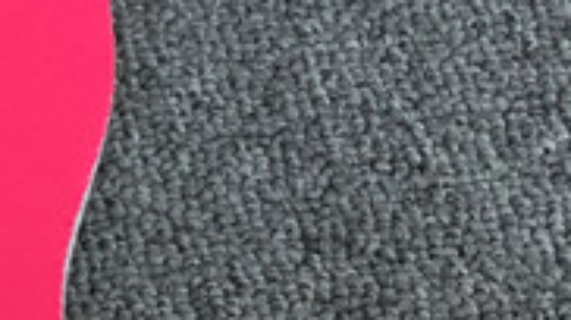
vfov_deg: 7.2
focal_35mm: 167
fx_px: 2526
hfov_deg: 12.3
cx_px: -289
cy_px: 287
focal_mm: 3.3
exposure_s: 1/223
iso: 25
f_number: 2.4
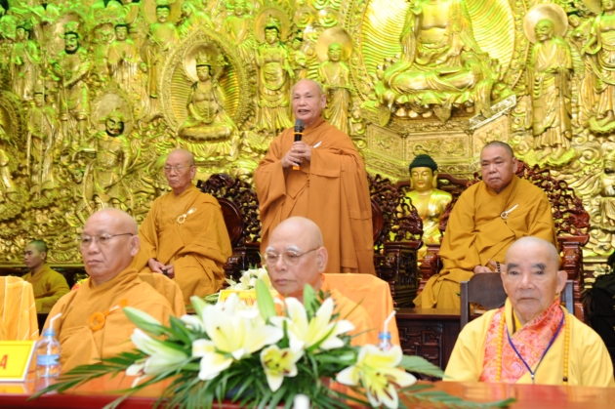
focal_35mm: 56
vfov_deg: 24.2
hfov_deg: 35.7
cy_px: 204
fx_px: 956
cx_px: 308
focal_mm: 56
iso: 800
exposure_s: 1/30
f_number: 5.6
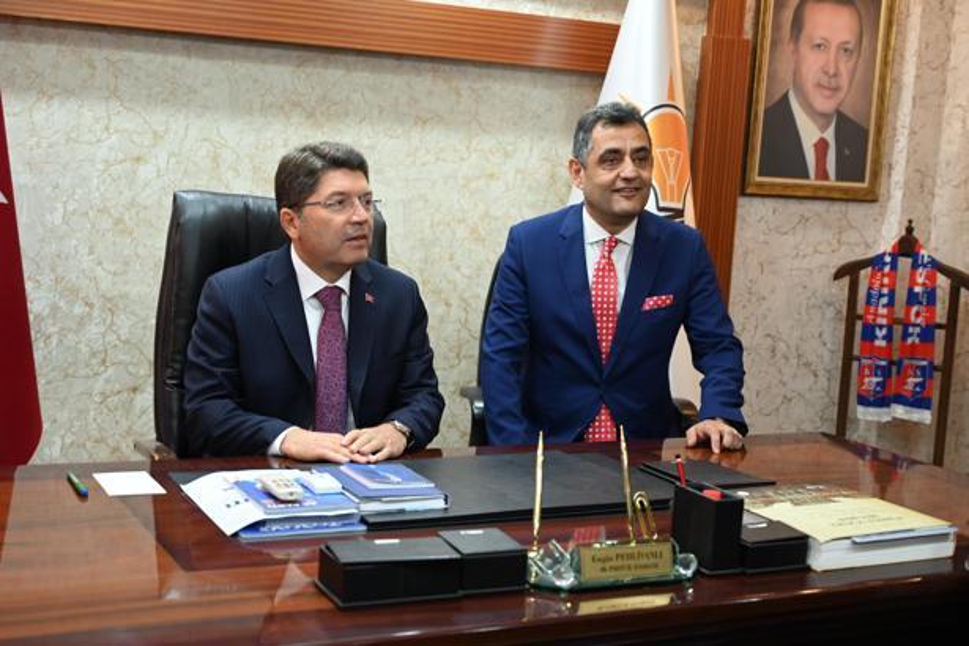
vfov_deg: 28.6
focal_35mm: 47
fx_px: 1265
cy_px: 323
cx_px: 484
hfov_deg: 41.9
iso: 1600
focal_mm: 47
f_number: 4
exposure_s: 1/50
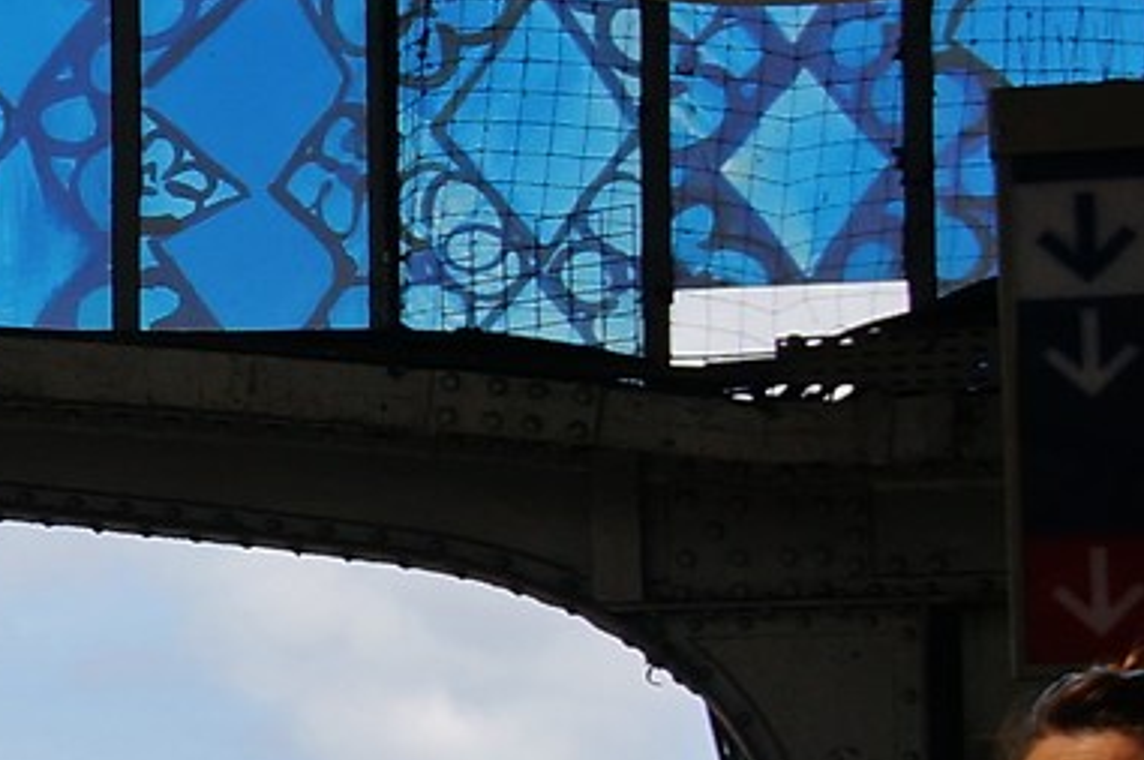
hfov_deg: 8.1
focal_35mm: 227
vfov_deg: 6.0
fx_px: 7204
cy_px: 847
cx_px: -2015
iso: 100
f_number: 6.3
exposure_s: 1/320
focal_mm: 24
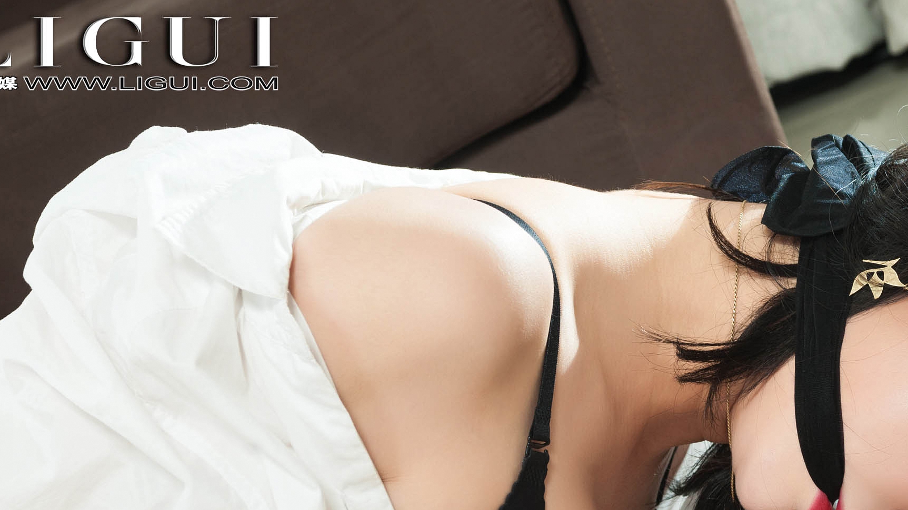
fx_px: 2456
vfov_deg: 11.8
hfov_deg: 20.8
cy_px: 486
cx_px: 634
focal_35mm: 102
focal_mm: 56
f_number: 9
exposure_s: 1/125
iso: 320
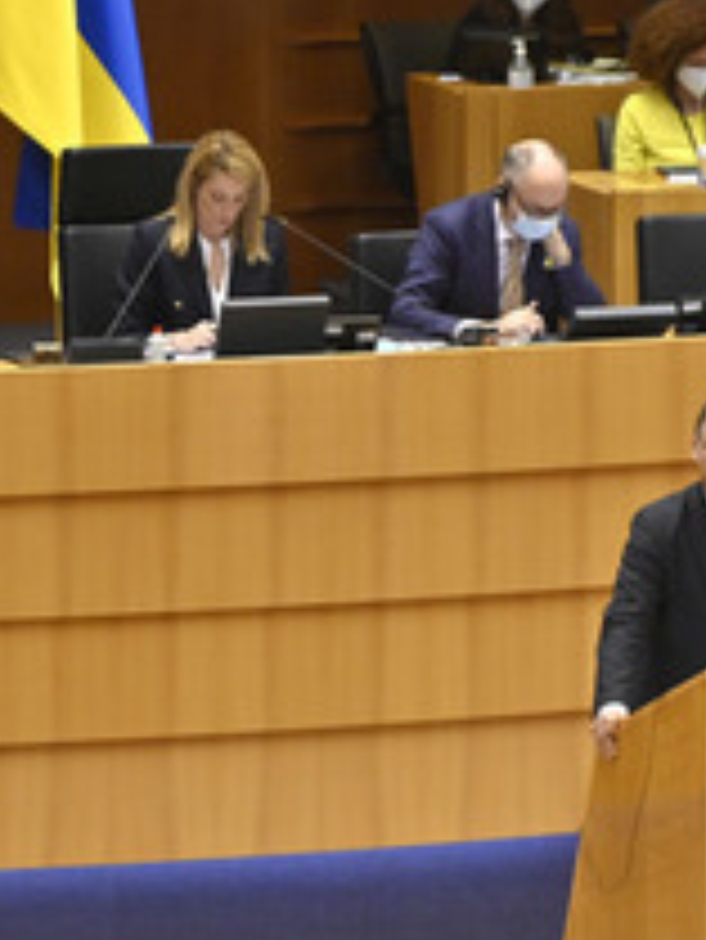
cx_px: 580
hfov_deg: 3.7
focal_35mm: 404
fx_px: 10975
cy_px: 400
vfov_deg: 4.9
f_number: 6
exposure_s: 1/400
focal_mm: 195
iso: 3200
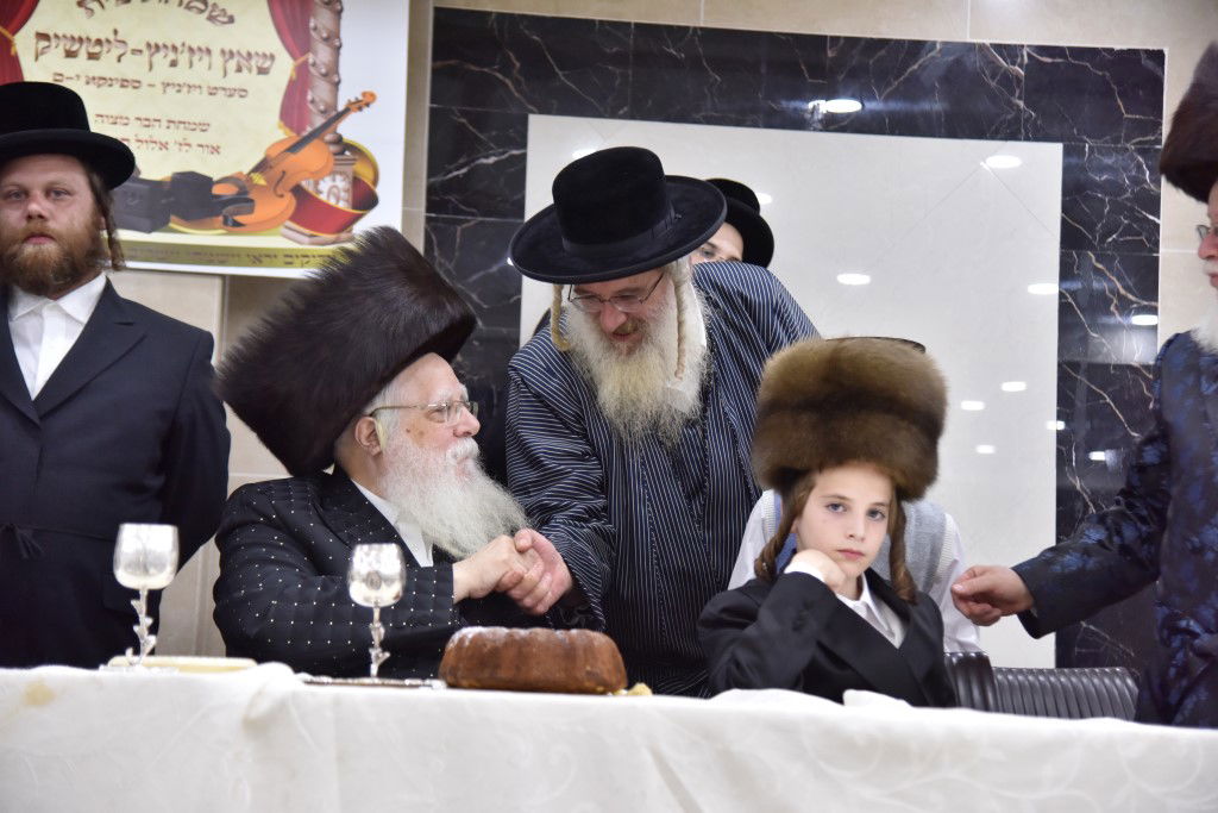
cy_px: 406
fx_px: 2538
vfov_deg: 18.2
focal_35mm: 75
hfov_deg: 27.0
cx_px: 609
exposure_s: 1/160
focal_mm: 75
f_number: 4
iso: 1600
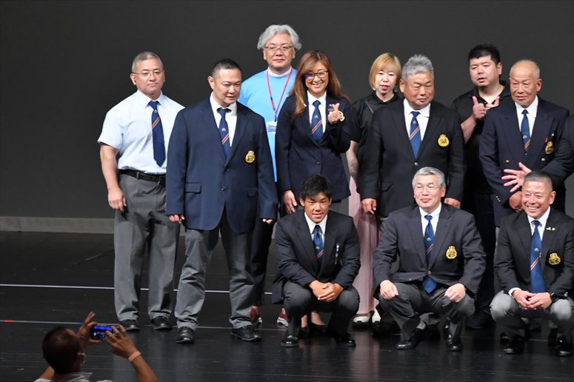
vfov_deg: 5.1
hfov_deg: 7.6
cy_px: 191
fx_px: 4303
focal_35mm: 270
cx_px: 287
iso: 4000
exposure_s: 1/400
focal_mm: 180
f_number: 5.6
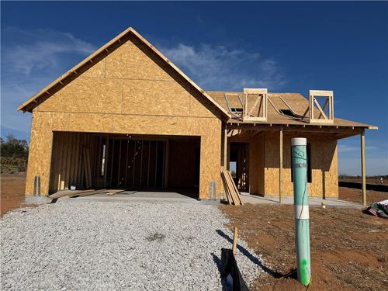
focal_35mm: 24
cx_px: 194
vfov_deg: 56.8
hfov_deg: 71.6
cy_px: 146
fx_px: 269
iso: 80
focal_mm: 6.76
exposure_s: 1/10309
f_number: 1.78
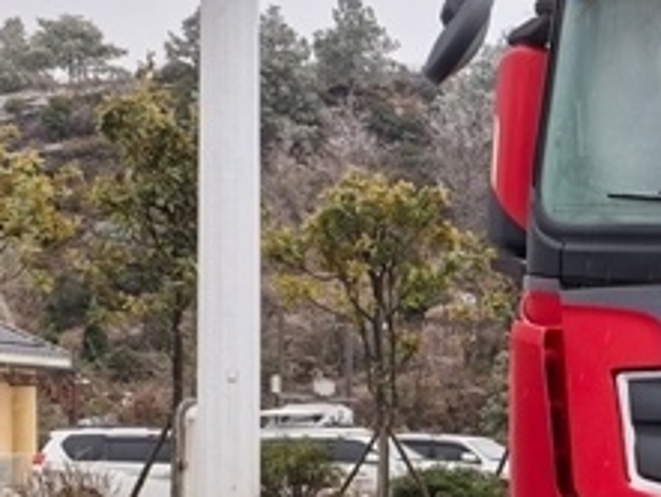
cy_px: 554
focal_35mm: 87
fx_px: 1662
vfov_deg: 16.5
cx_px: 1146
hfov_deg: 18.3
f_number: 4
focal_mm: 6.98
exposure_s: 1/100
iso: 64
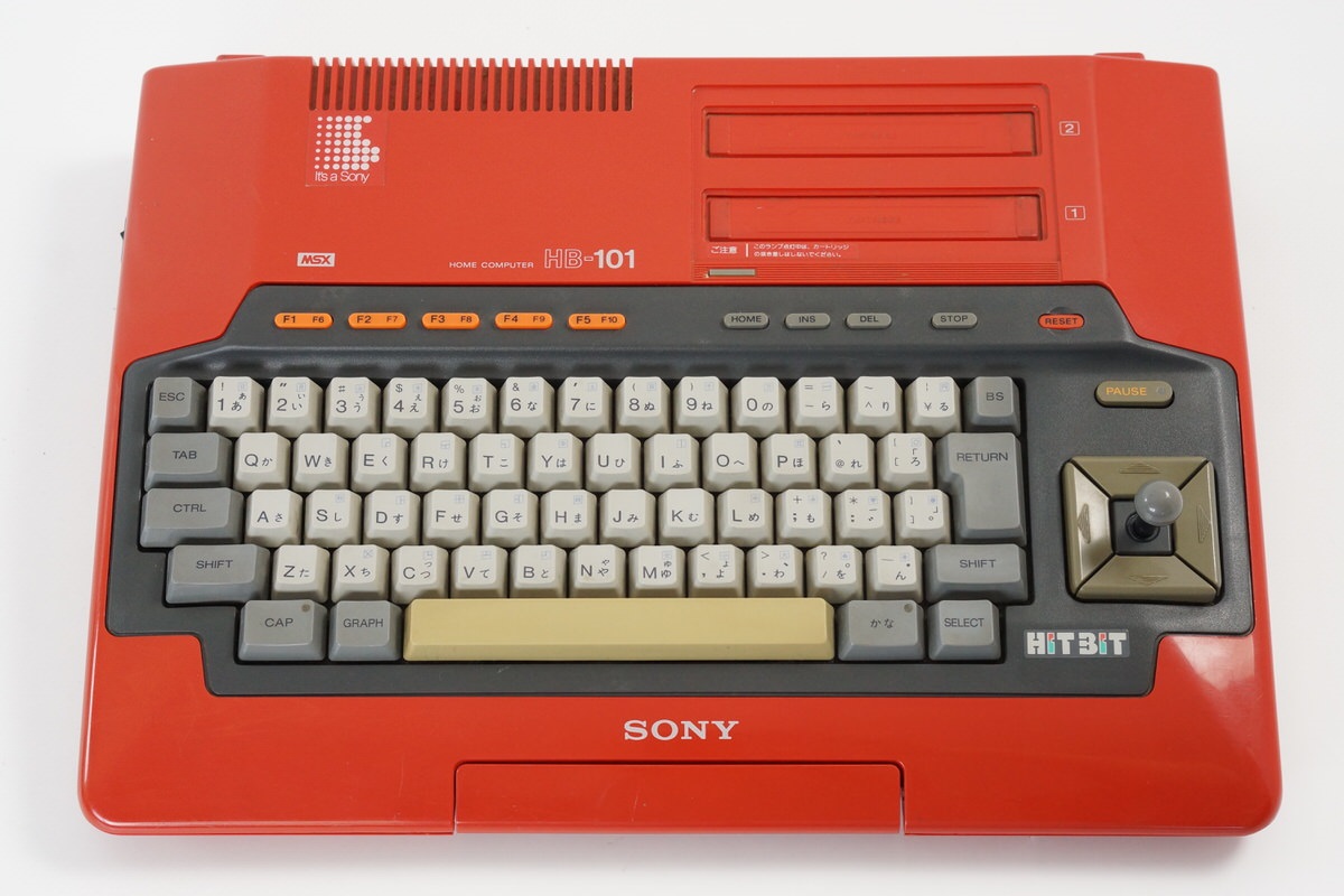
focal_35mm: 75
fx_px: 2800
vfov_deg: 18.2
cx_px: 672
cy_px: 448
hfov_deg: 27.0
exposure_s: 1/80
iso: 1000
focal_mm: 50
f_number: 6.3
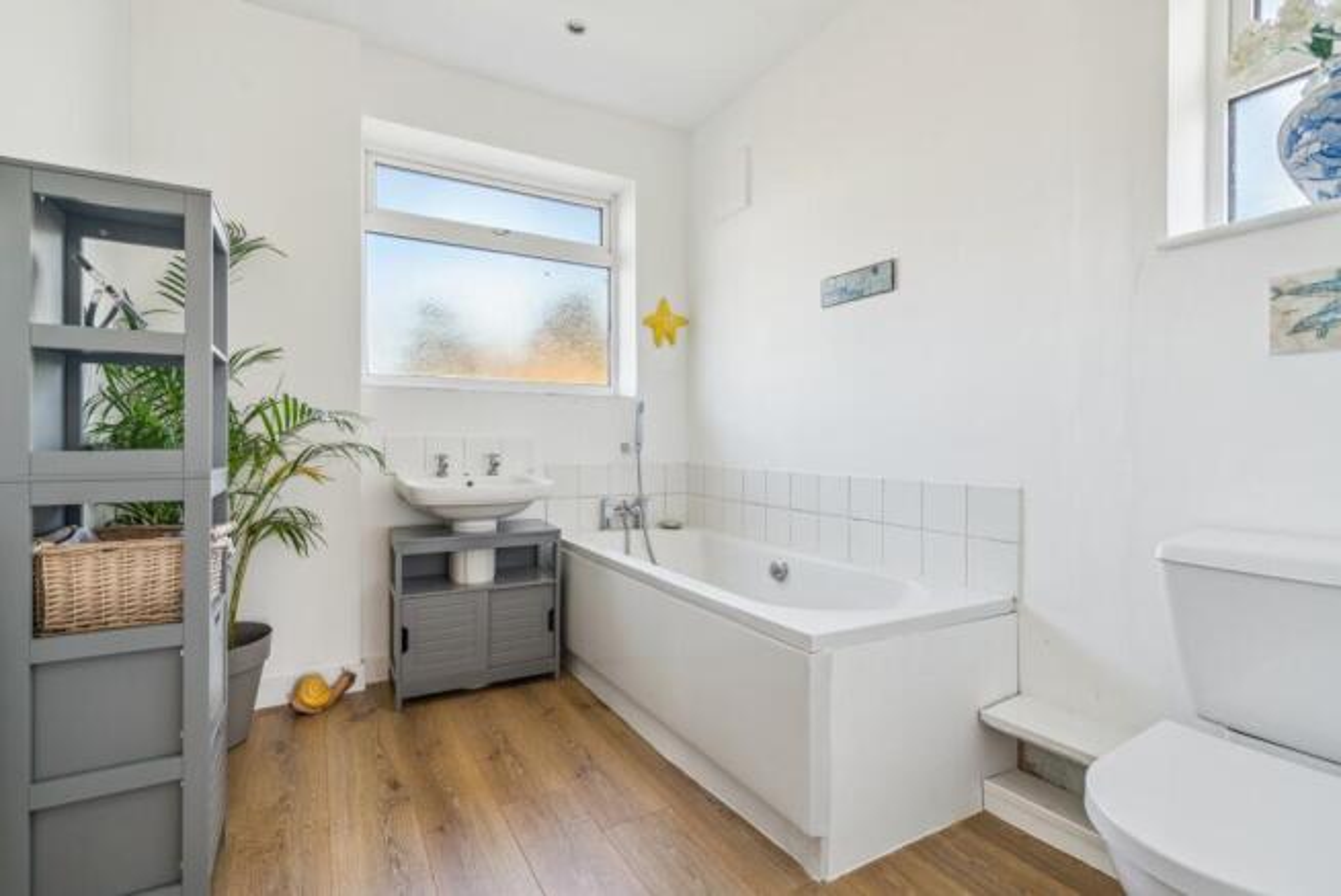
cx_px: 670
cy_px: 448
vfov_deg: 73.8
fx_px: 596
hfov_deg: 96.7
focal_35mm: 16
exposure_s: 1/40
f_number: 9
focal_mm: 16
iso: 640
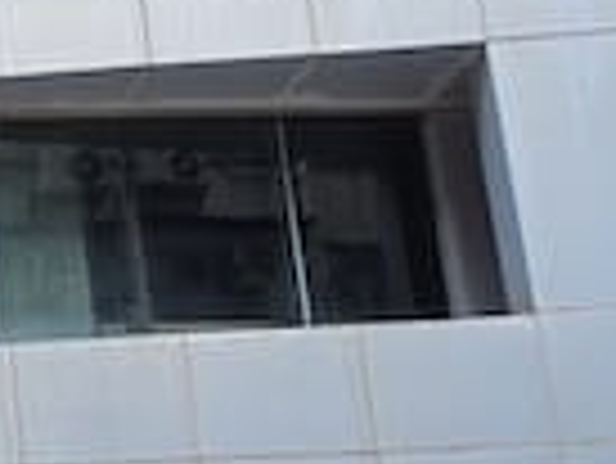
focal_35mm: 76
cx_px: -629
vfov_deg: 16.8
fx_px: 1354
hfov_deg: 17.7
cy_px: 779
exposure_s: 1/196
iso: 50
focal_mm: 2.2
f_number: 2.2
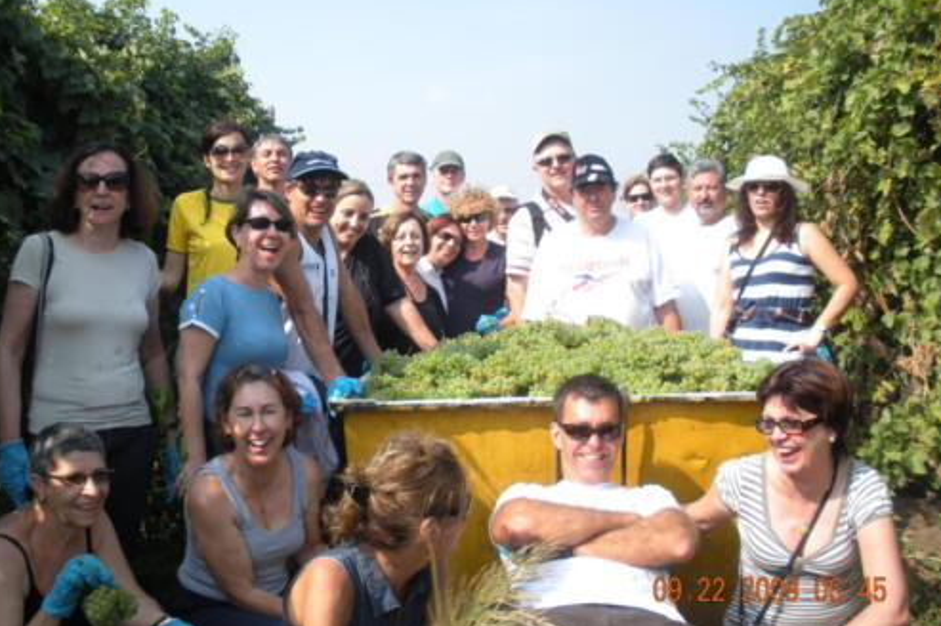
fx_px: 993
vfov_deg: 35.0
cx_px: 470
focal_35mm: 38
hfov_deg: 50.7
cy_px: 306
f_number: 3.5
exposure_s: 1/250
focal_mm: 6.3
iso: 64
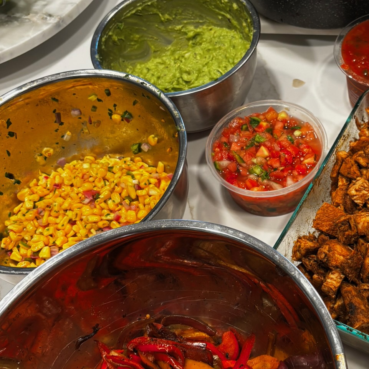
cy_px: 189
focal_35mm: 49
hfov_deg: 33.8
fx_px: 591
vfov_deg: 34.7
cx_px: 289
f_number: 1.6
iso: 125
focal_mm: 5.96
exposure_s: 1/60
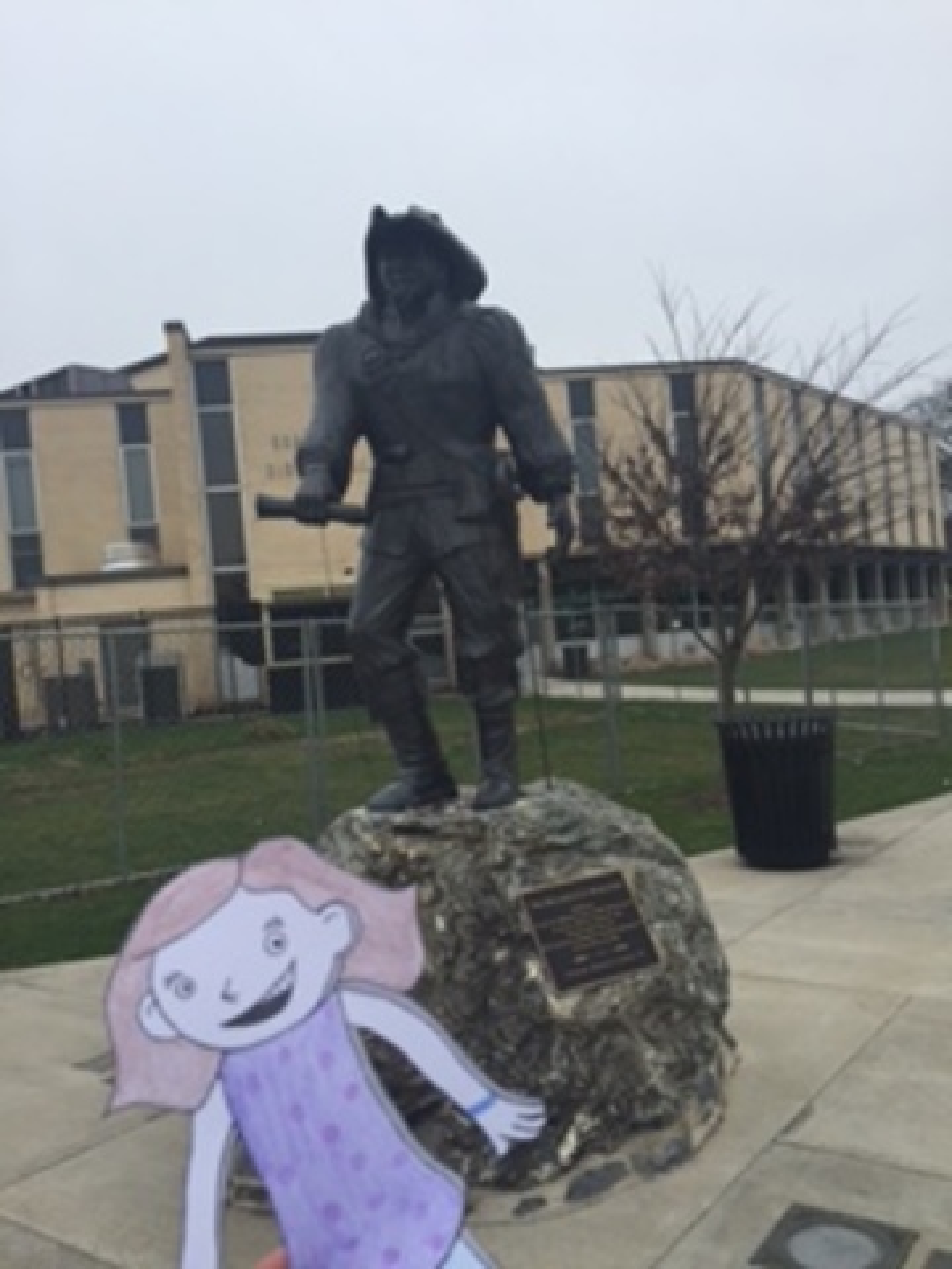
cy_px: 634
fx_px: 1063
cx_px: 476
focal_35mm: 29
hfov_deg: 48.2
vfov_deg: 61.7
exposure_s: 1/920
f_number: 2.2
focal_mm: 4.15
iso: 32
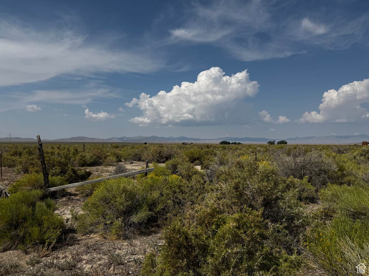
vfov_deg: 56.8
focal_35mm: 24
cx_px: 184
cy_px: 138
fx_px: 256
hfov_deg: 71.6
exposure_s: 1/12346
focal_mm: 6.76
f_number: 1.78
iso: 100
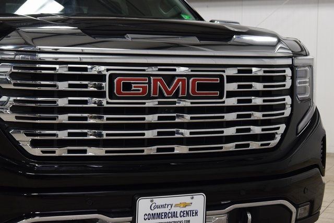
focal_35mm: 72
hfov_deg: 28.1
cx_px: 167
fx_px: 668
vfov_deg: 18.9
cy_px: 112
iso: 1600
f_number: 6.3
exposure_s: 1/60
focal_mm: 48
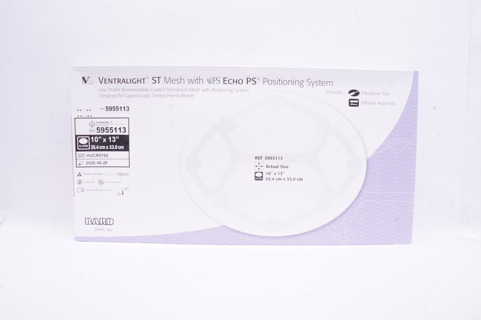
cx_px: 240
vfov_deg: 47.8
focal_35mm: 27
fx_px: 360
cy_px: 160
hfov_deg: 67.4
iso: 1600
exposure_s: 1/20
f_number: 18
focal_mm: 18
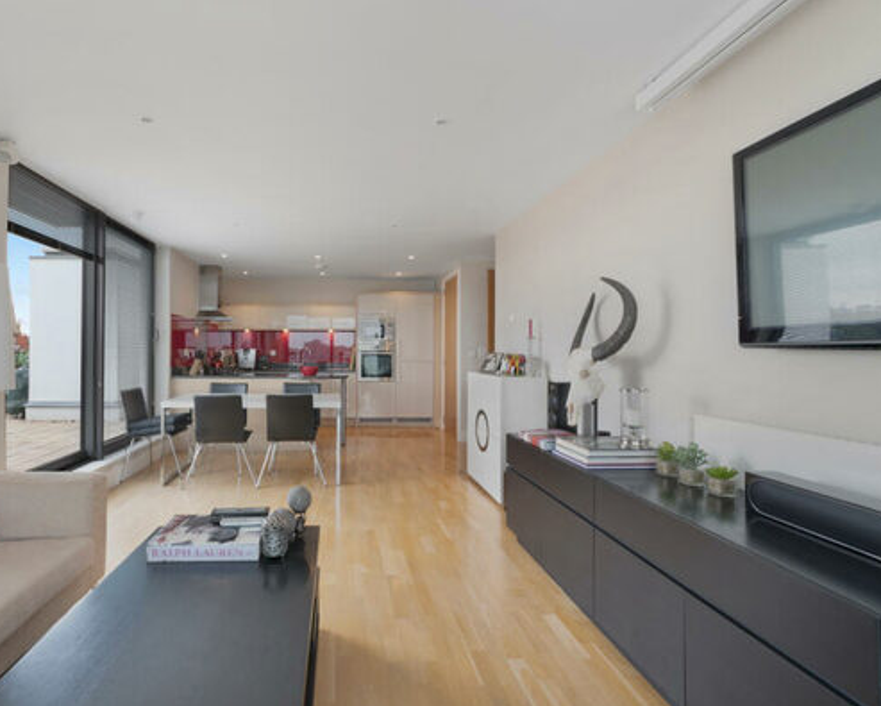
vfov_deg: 80.3
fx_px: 417
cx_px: 329
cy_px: 331
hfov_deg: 91.1
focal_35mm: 16
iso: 250
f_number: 16
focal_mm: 12
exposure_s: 1/4
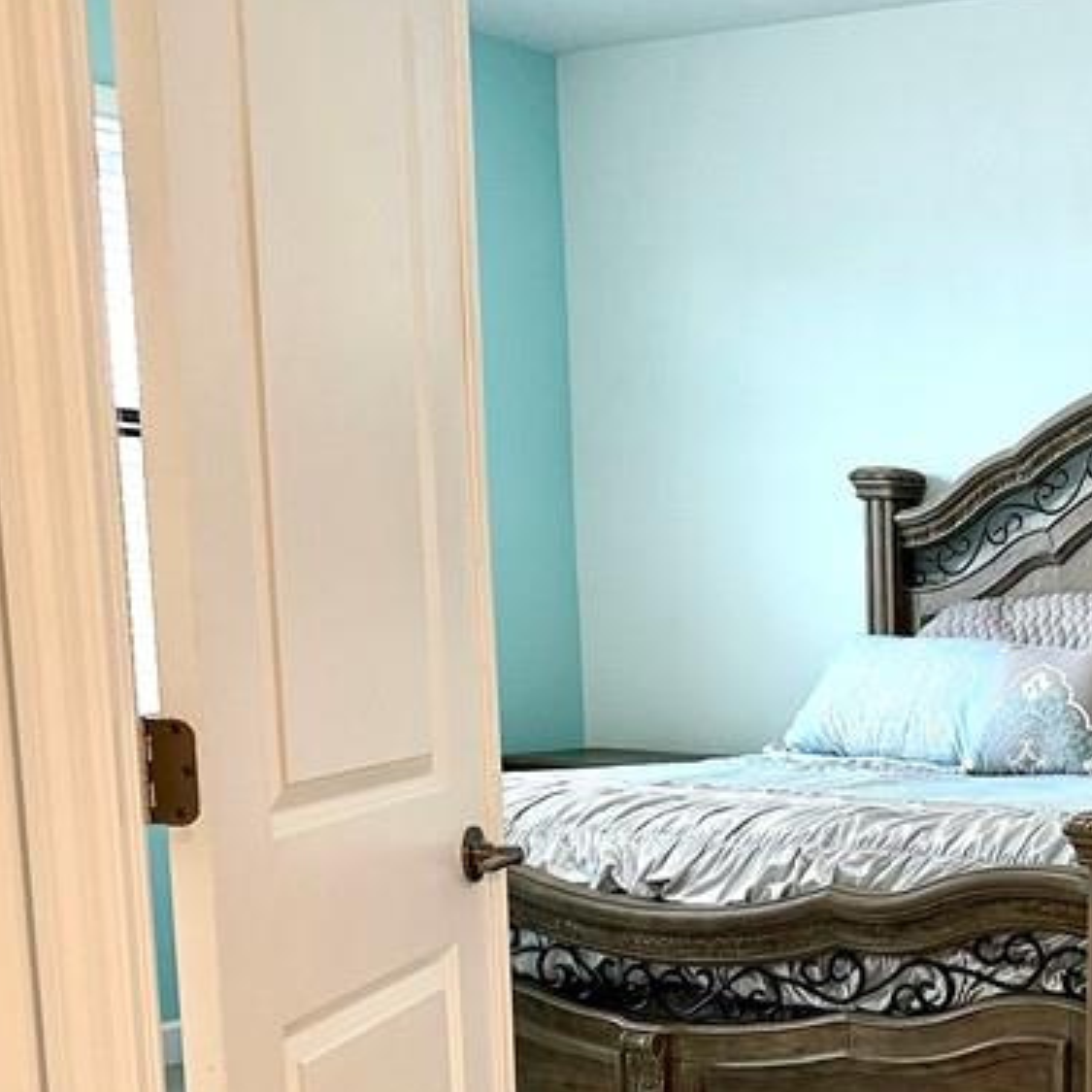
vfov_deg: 28.4
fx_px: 2070
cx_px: 1159
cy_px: 990
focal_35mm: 58
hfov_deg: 27.4
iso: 200
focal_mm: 6.86
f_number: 1.78
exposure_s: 1/60
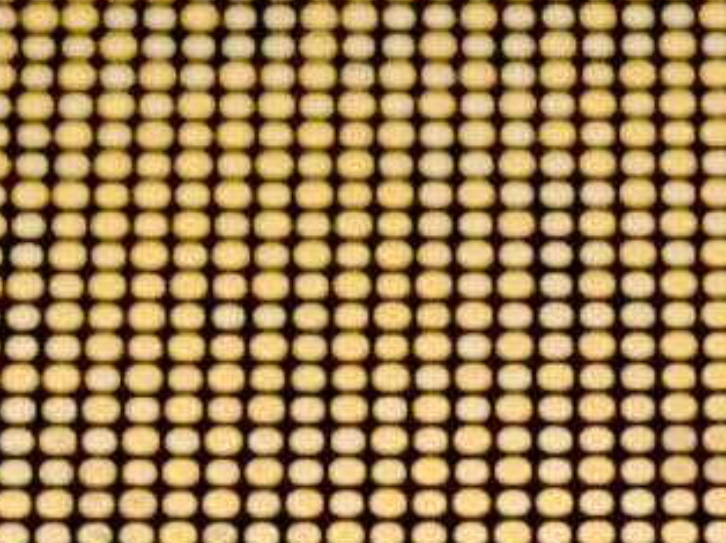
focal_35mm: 404
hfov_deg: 4.9
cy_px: 603
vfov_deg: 3.7
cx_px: 560
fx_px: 8467
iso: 50
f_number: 1.8
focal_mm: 4.36
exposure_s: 1/198
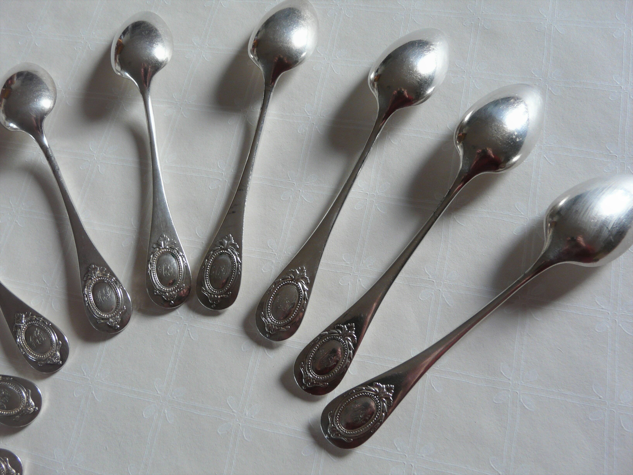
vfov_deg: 49.7
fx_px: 512
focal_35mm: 28
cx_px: 316
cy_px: 238
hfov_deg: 63.4
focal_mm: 4.6
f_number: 2.8
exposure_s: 1/40
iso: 100
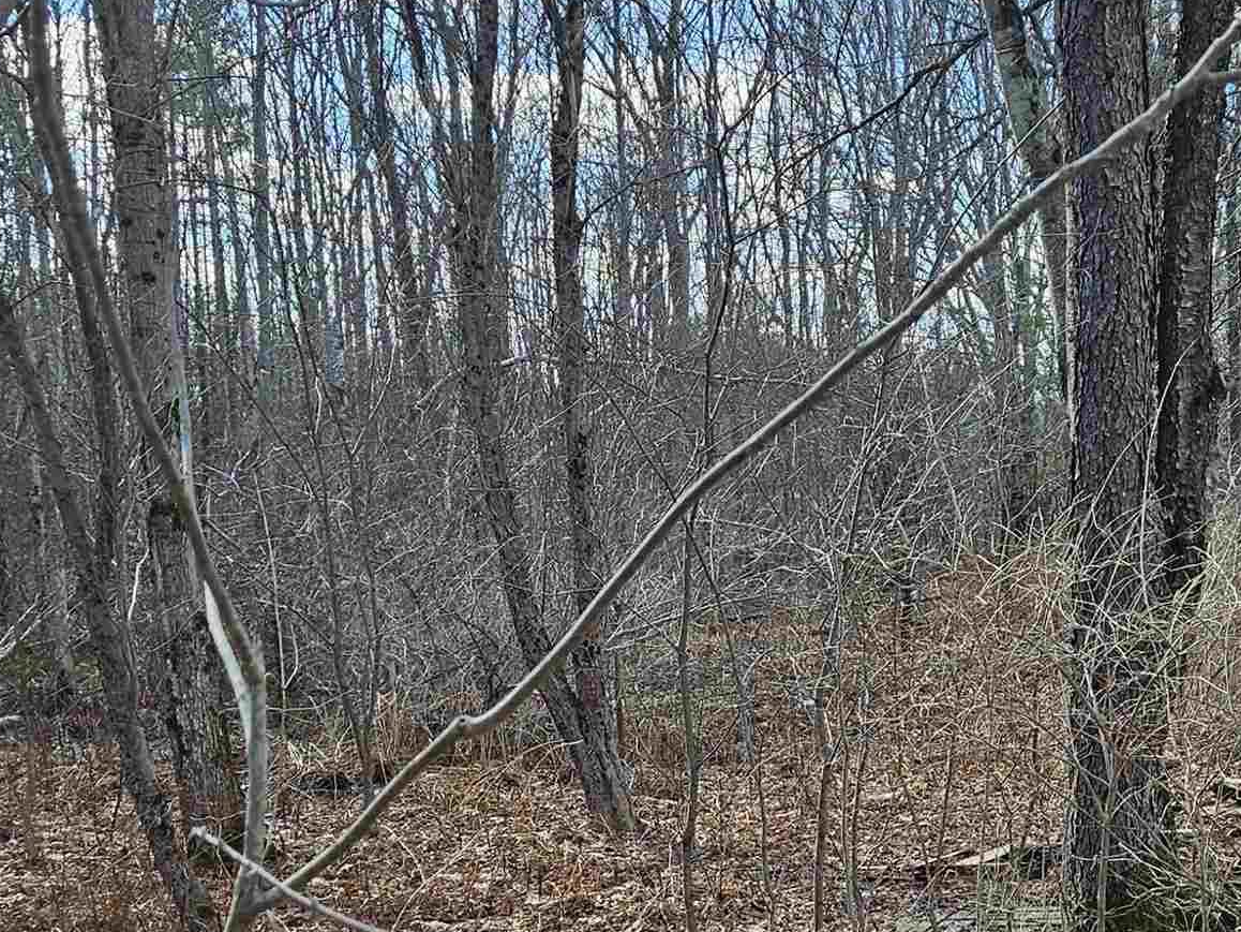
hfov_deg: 31.0
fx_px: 2187
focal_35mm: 61
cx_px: 960
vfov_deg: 23.8
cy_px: 692
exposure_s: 1/487
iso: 25
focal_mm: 5.4
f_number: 1.8
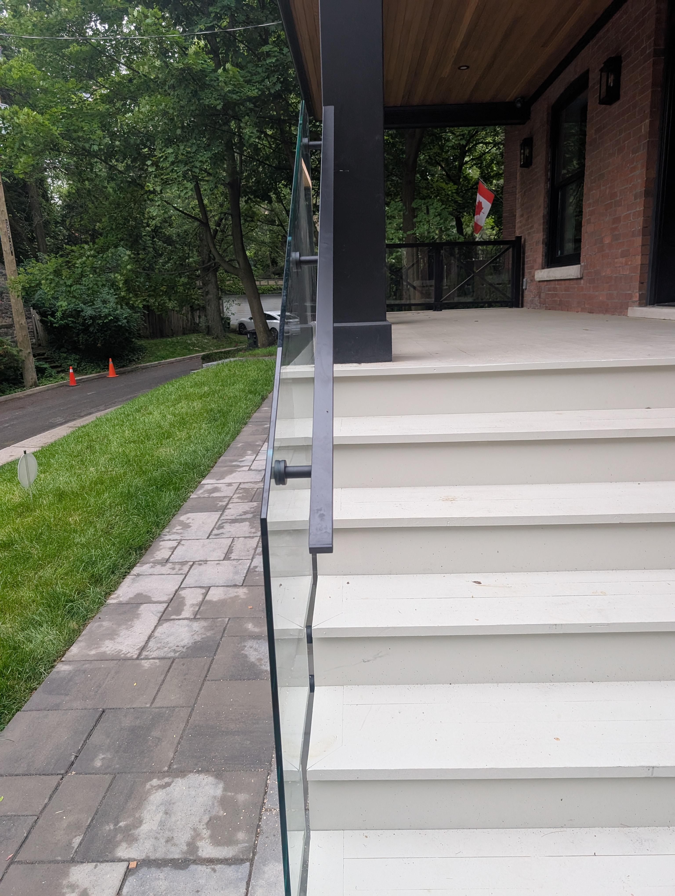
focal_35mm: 24
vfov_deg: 71.5
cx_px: 338
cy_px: 448
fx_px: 622
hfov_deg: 56.9
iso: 913
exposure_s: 1/496
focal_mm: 6.9
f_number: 1.68
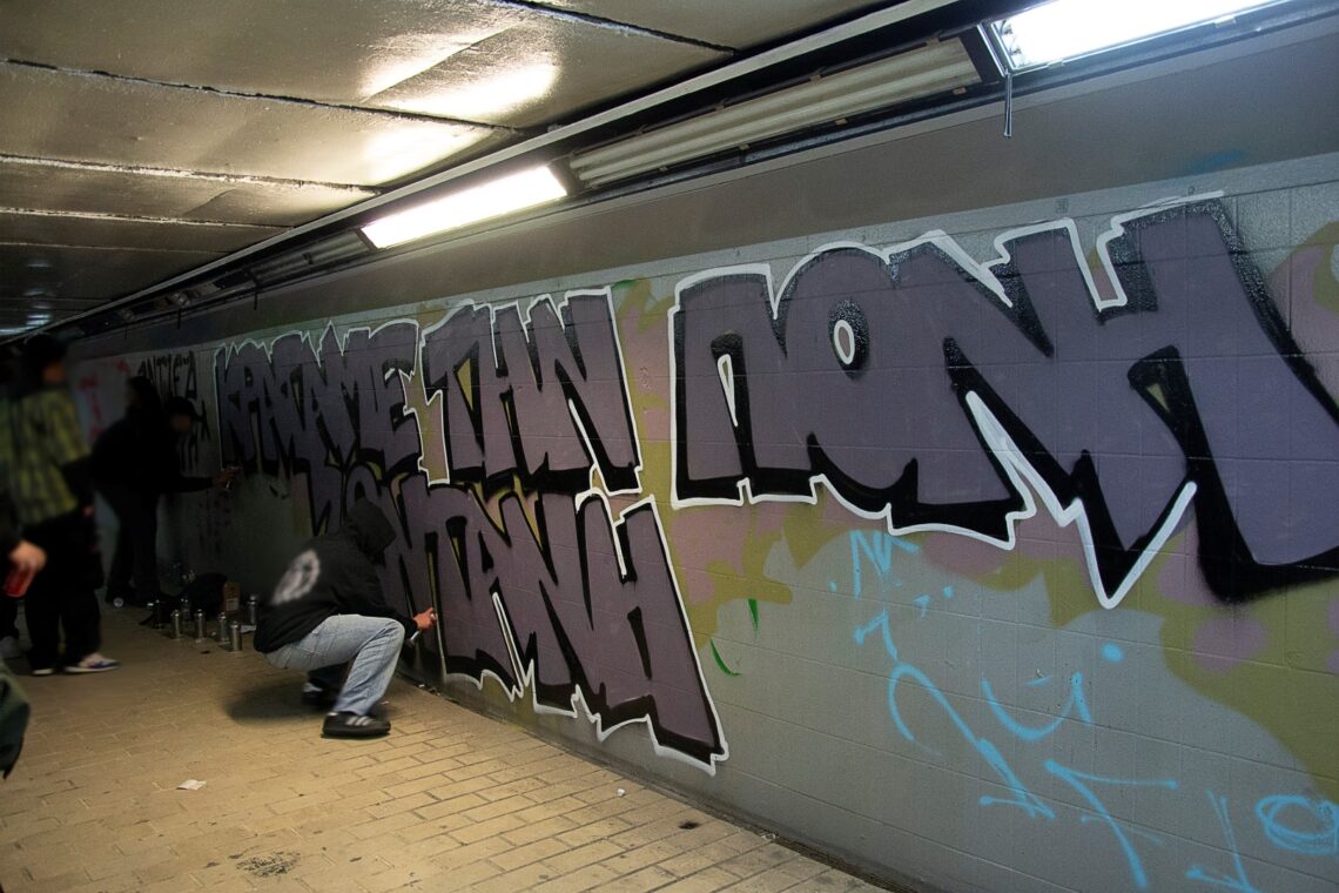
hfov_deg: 67.4
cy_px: 446
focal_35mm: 27
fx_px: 1004
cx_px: 670
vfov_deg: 47.9
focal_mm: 18
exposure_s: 1/100
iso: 1600
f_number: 4
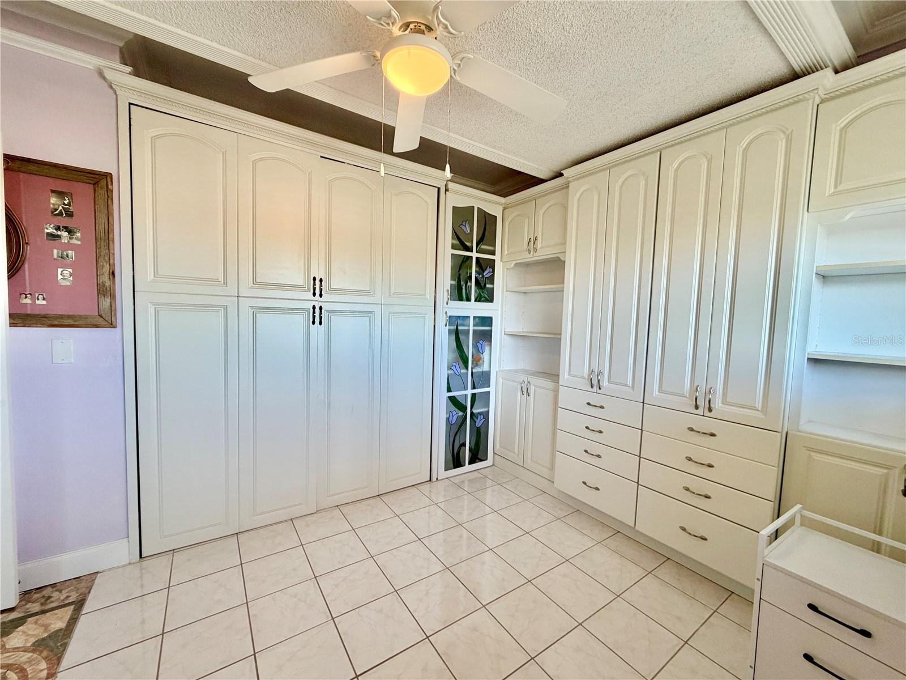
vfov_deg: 85.7
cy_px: 340
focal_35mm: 14
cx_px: 453
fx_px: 366
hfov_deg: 102.1
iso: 200
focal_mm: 2.22
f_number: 2.2
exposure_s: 1/120
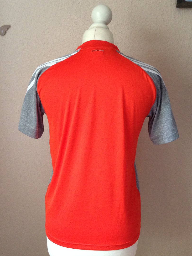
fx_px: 303
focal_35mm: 41
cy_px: 143
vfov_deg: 45.7
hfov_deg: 35.1
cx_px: 84
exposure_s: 1/20
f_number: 2.4
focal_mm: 4.12
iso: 200
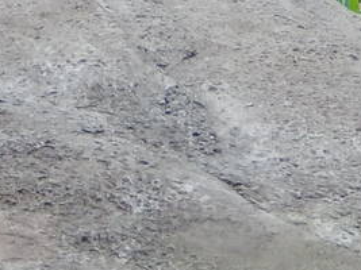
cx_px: 99
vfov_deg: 6.4
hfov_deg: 9.2
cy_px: -466
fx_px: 2252
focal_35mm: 216
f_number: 4
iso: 125
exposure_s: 1/100
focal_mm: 6.5
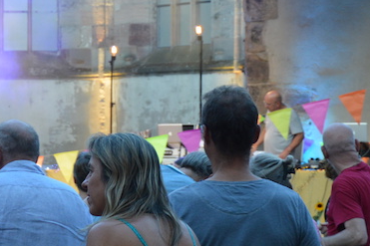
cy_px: 118
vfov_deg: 7.2
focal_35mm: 191
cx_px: -23
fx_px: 1962
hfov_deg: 10.7
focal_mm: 40
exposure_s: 1/60
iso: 450
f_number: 4.5
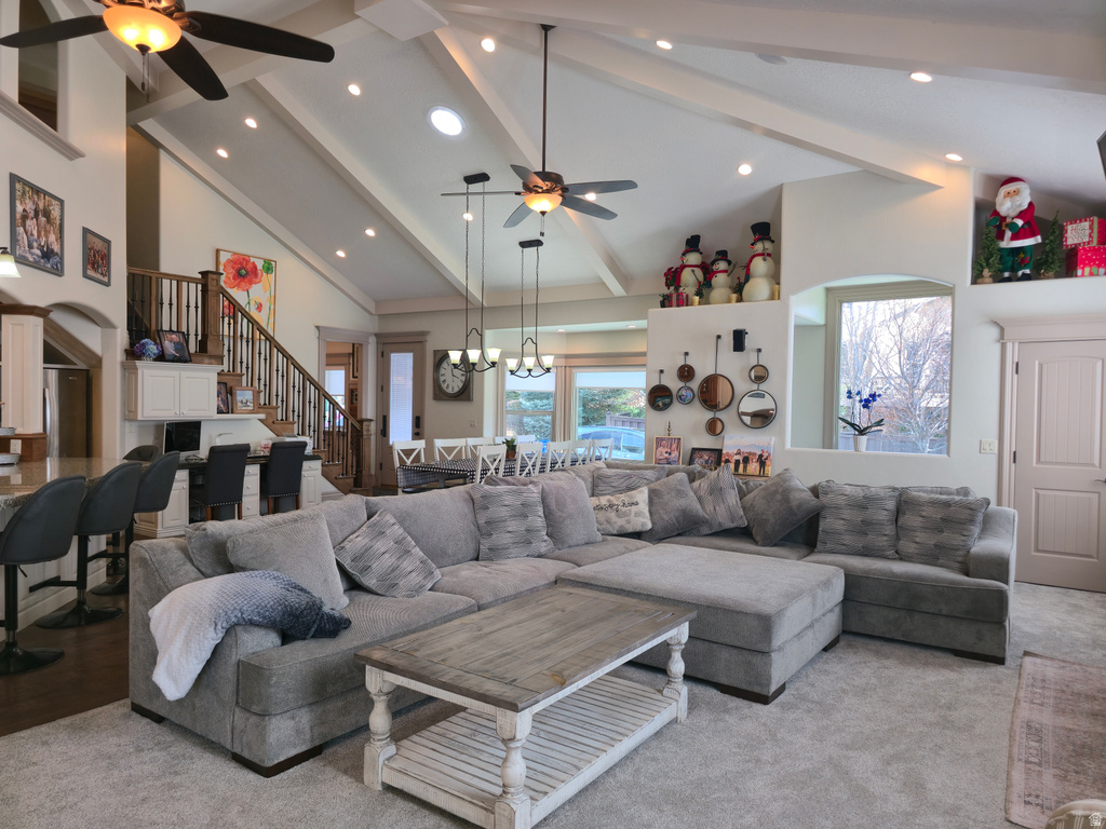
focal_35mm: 23
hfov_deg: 73.9
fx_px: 735
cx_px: 553
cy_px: 414
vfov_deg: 58.9
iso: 25
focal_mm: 6.3
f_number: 1.7
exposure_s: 1/60
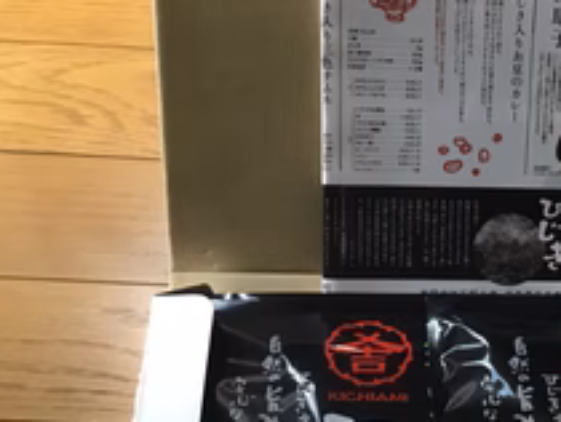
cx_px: 470
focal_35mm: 59
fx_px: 957
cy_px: 288
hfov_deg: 31.6
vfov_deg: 24.7
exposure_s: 1/30
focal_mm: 3.3
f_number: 2.4
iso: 250
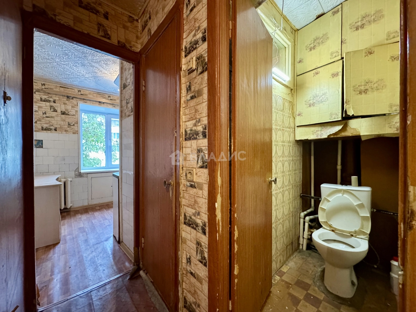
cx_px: 208
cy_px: 156
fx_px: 168
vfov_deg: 85.7
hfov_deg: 102.1
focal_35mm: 14
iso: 1000
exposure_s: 1/50
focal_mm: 2.22
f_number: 2.2
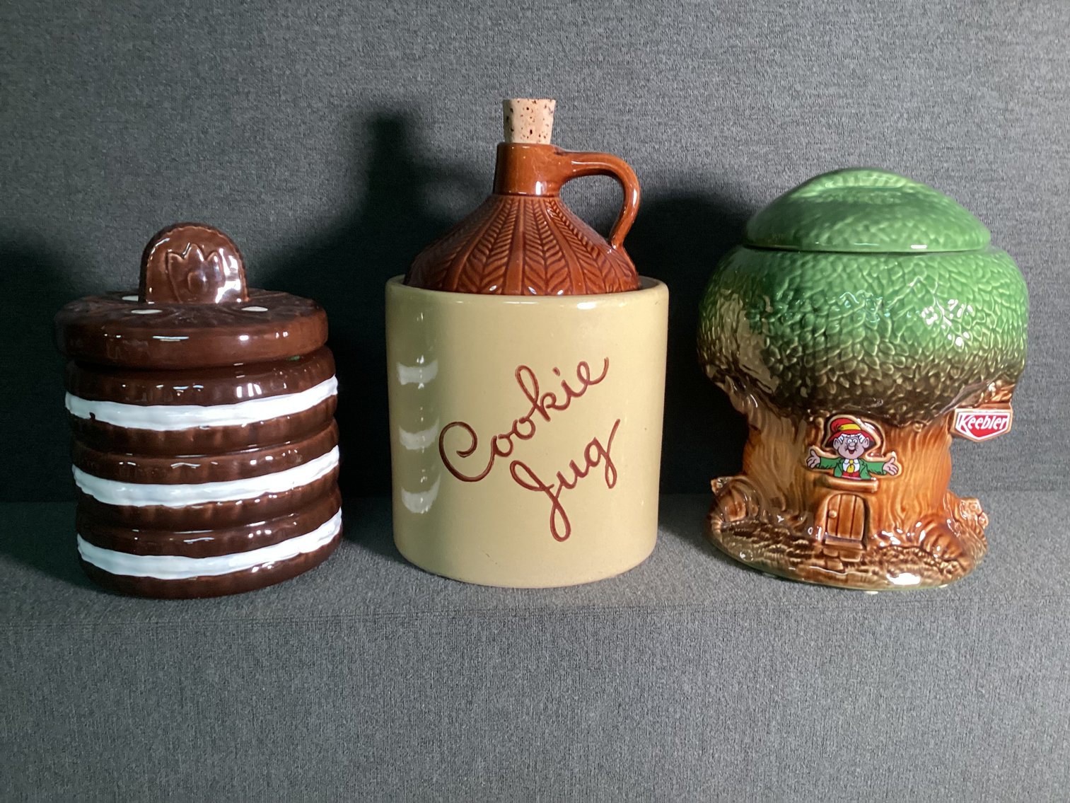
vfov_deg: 45.4
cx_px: 535
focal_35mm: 31
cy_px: 402
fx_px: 958
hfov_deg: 58.3
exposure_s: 1/40
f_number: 2.4
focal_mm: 3.3
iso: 320
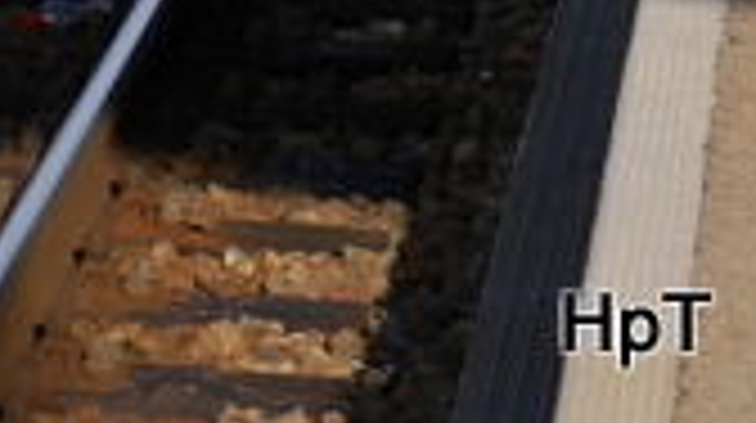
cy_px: -1228
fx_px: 8068
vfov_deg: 2.9
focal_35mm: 403
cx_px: -1431
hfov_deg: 5.1
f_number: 9
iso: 160
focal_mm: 31
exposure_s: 1/320
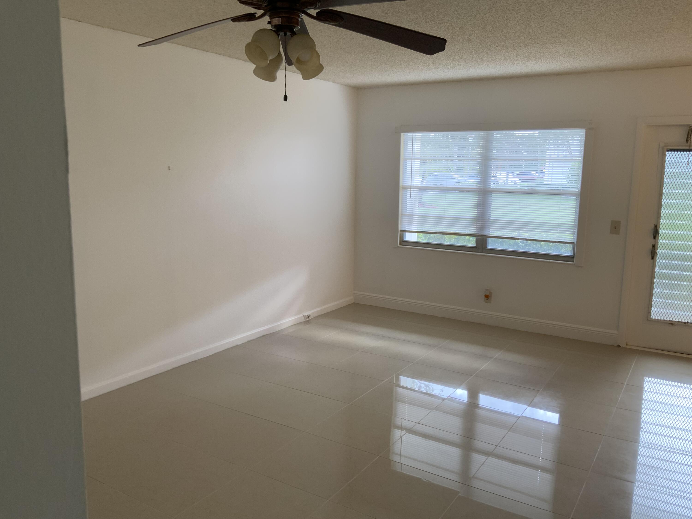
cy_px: 260
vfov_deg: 48.2
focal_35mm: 29
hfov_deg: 61.7
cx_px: 346
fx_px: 580
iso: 40
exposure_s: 1/60
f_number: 1.8
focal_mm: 3
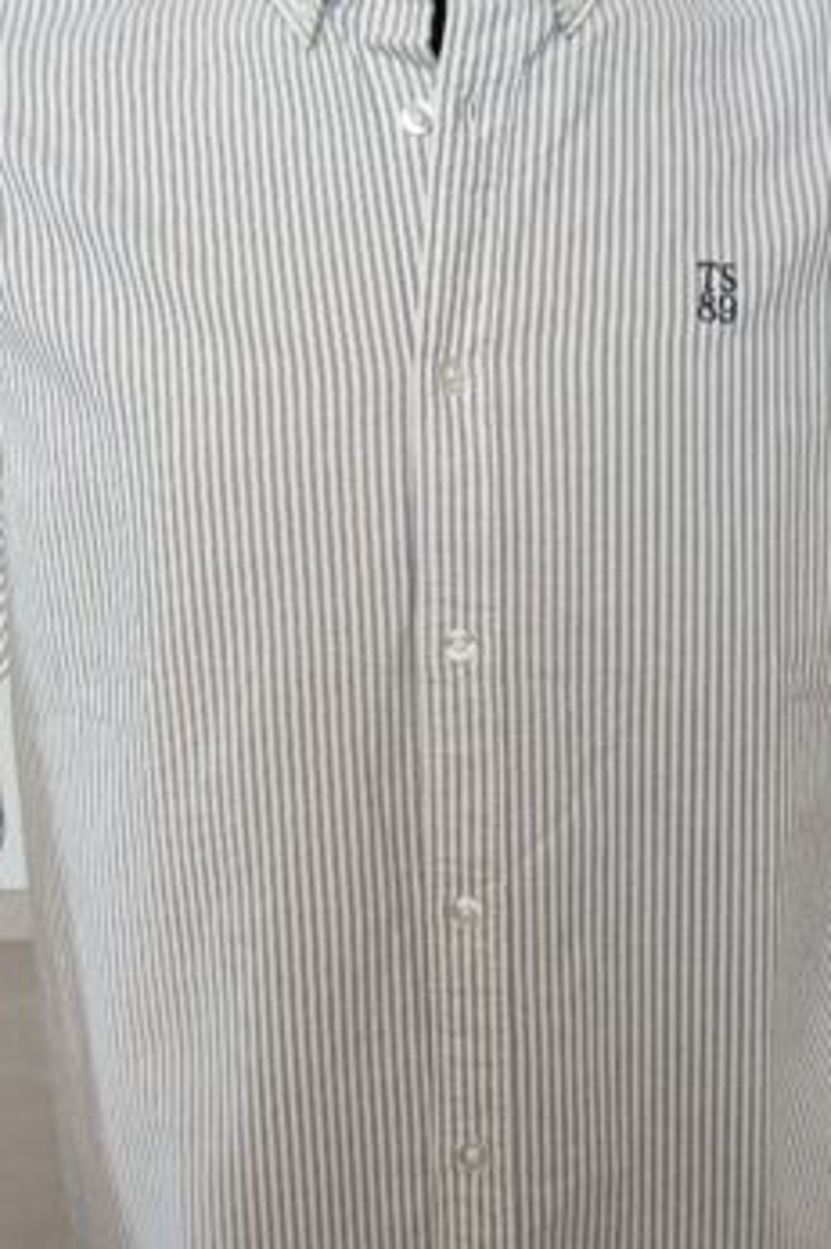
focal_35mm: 45
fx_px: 1560
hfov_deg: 29.8
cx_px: 482
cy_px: 785
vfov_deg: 43.3
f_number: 1.9
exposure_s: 1/33
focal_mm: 6.04
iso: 216
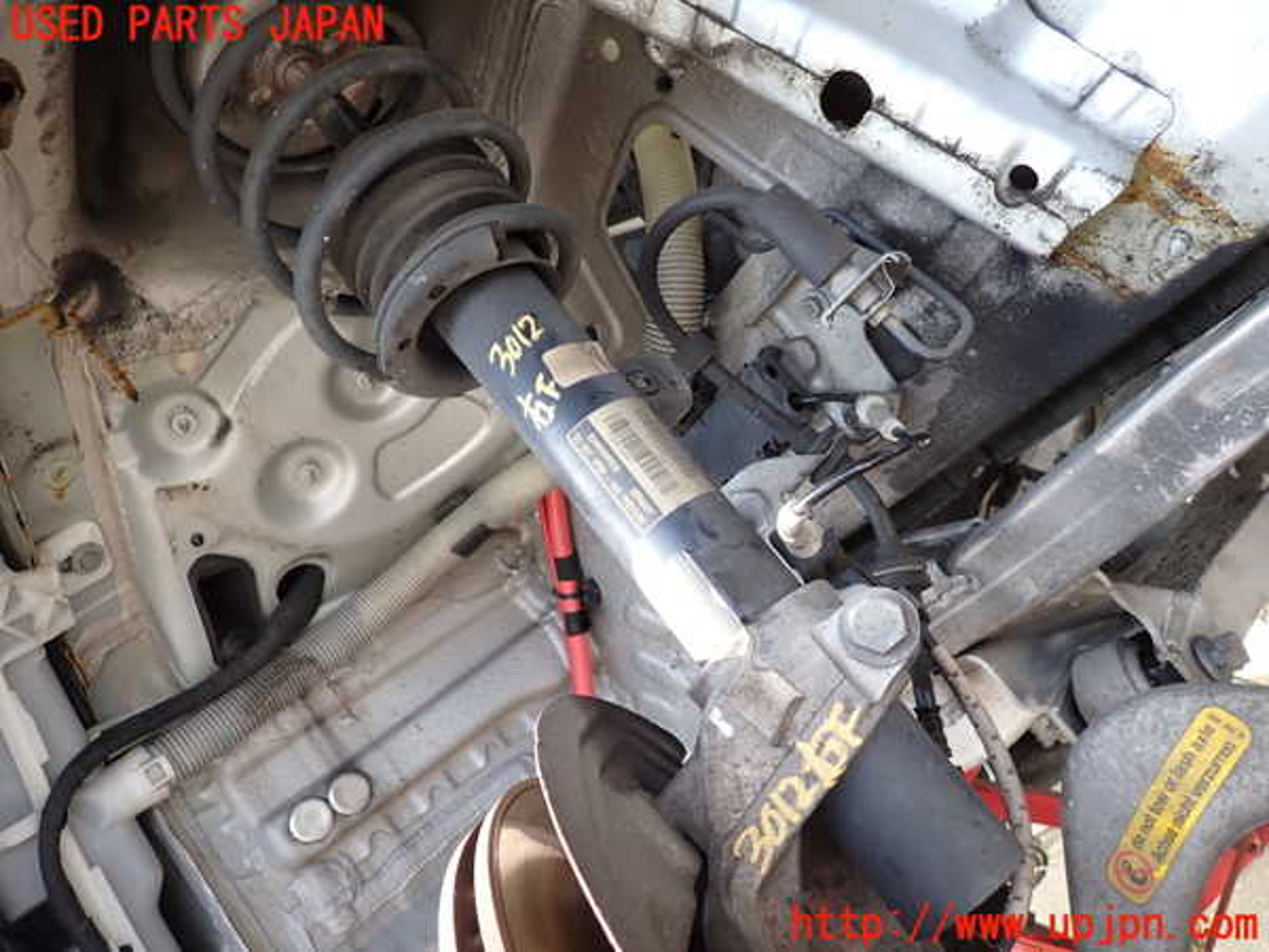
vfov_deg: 54.9
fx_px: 916
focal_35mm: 25
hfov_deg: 69.4
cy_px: 476
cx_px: 634
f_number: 2
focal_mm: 4.5
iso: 100
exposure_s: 1/160
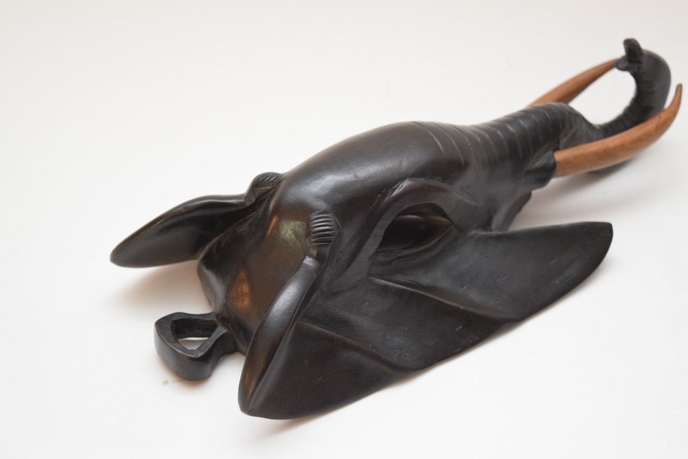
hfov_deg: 28.1
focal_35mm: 72
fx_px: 1376
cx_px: 344
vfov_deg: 18.9
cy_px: 230
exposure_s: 1/60
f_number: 5.3
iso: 1400
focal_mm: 48
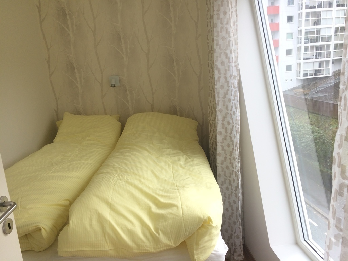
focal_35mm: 29
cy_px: 130
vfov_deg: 48.2
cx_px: 174
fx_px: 292
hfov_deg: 61.7
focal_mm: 4.15
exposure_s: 1/149
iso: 32
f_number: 2.2
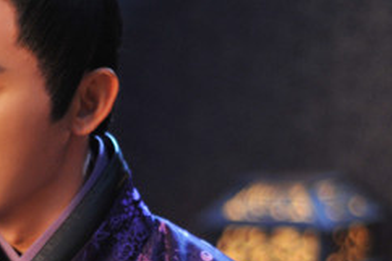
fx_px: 2024
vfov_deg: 7.3
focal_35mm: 186
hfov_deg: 11.0
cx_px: 36
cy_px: 289
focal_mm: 50
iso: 1250
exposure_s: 1/80
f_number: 1.8
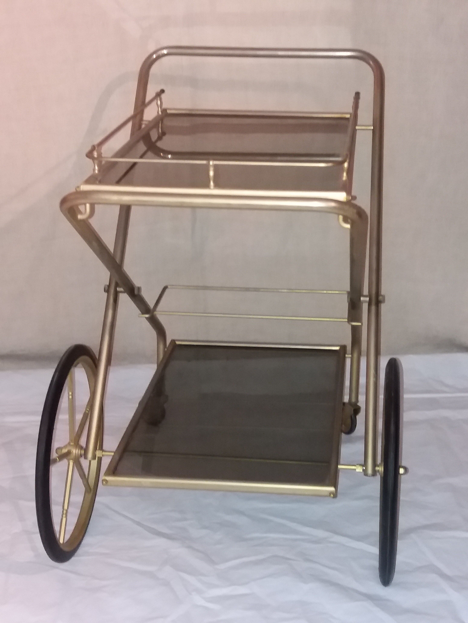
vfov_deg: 63.4
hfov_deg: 49.7
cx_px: 234
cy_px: 312
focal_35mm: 28
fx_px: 505
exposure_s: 1/15
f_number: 1.9
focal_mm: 3.7
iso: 200
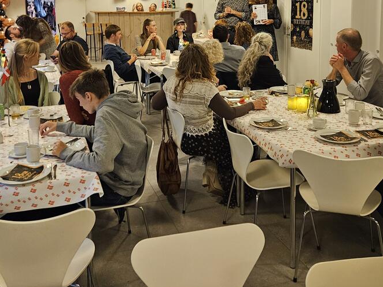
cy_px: 46
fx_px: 443
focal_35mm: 40
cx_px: 185
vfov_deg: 34.6
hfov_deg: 46.8
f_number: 1.8
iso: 640
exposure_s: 1/33.3
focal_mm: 5.4
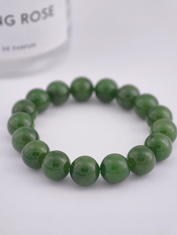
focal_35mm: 103
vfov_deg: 19.1
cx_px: 82
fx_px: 701
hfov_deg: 14.4
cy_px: 123
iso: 125
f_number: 2.67
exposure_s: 1/160
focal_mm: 22.48
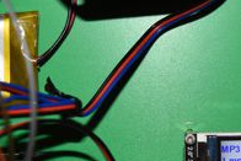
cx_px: 171
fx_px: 663
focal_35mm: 99
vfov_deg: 13.8
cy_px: 49
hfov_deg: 20.5
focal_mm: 18
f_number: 3.5
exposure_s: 1/60
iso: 160
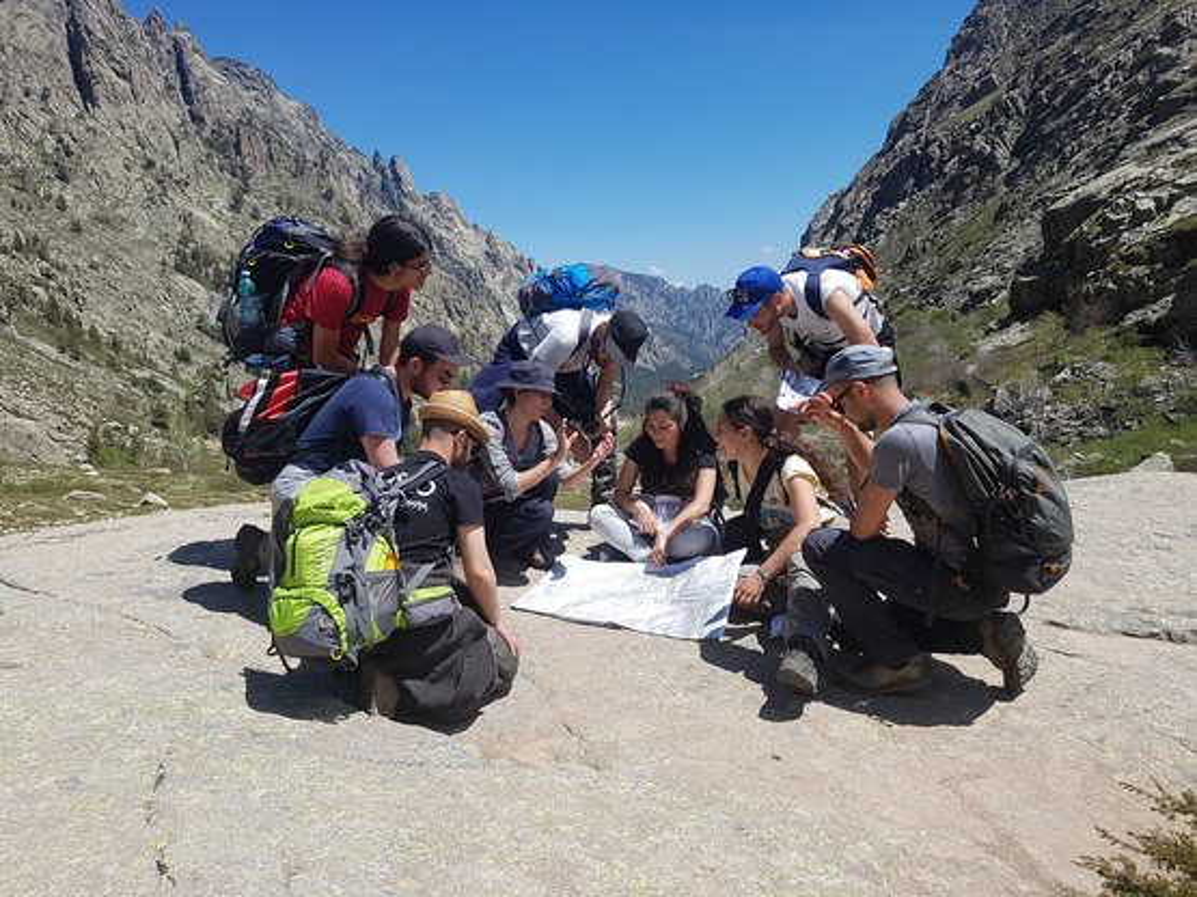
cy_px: 448
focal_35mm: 26
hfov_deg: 67.3
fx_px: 899
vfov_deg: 53.0
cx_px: 598
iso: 50
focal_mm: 4.2
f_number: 1.7
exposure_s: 1/2760
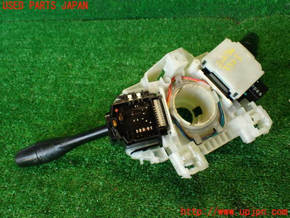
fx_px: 268
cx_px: 145
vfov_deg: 44.2
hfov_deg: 56.8
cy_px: 109
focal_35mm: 32
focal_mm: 5.79
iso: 200
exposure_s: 1/50
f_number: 2.4
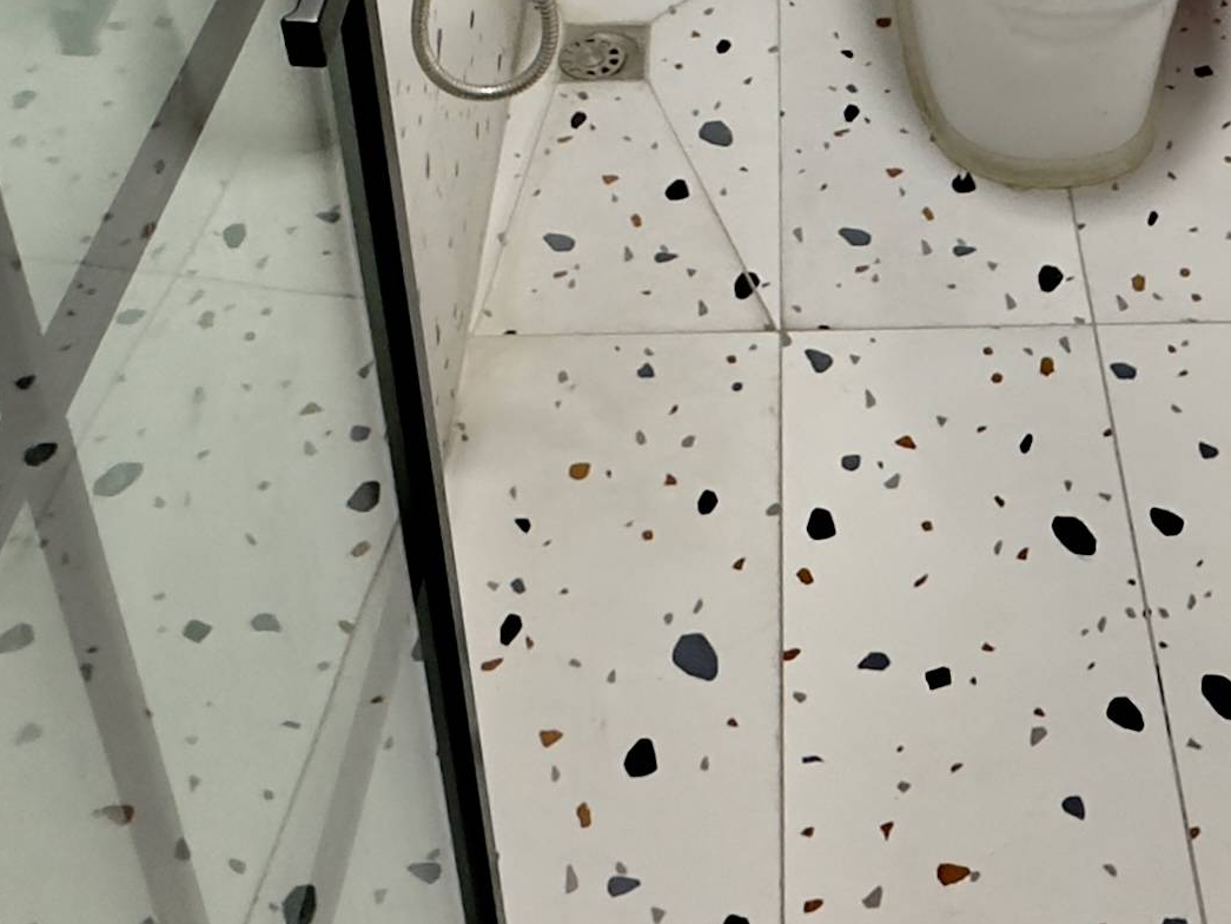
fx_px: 1921
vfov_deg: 23.5
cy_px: -322
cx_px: 806
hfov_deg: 35.2
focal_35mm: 54
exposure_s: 1/75
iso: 250
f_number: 2.2
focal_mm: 2.22
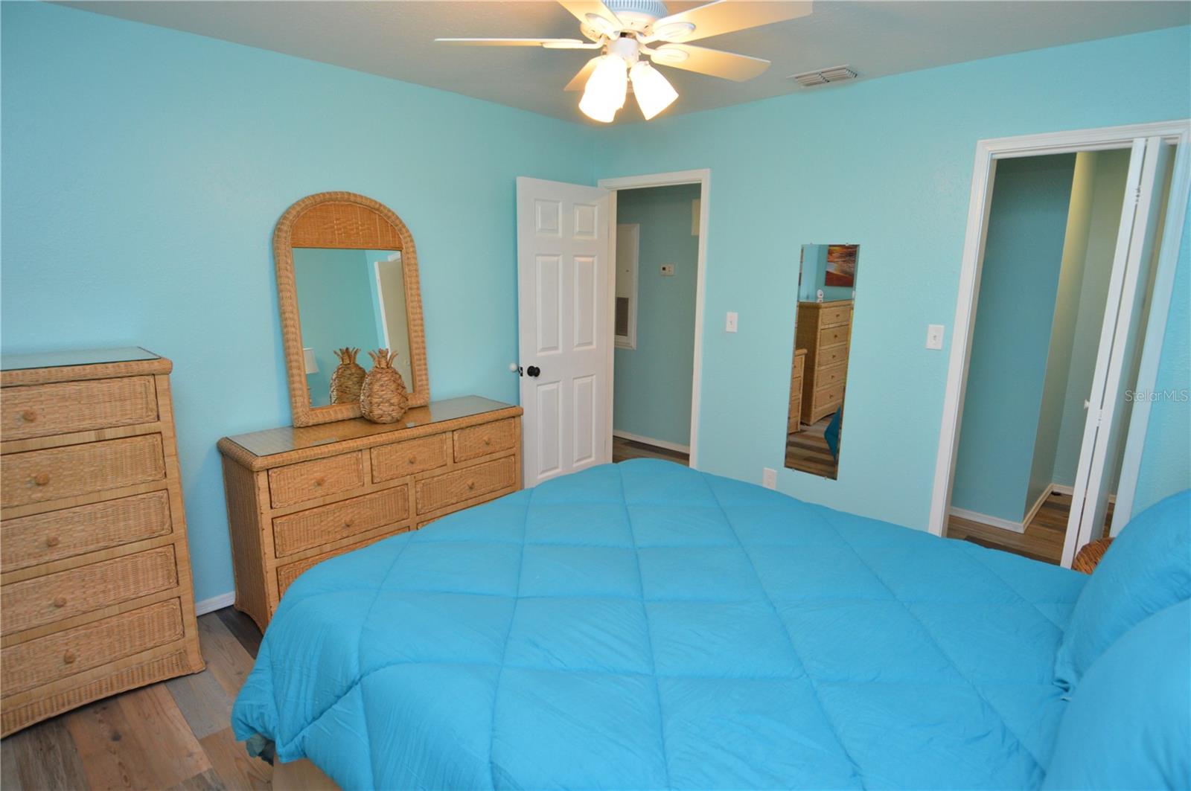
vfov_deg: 67.3
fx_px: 595
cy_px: 396
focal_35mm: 18
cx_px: 596
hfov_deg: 90.1
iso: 450
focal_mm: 12
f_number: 4
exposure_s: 1/60
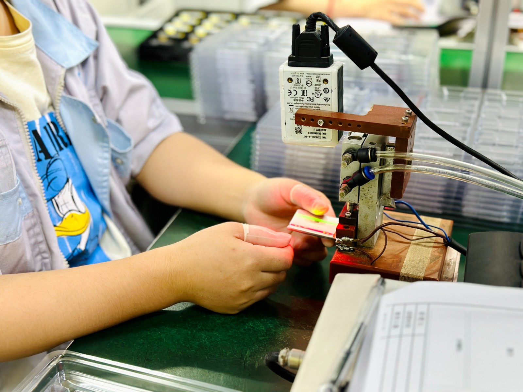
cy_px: 196
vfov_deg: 30.3
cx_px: 262
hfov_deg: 39.7
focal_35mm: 48
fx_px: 725
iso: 250
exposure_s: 1/60
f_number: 1.78
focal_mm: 6.86
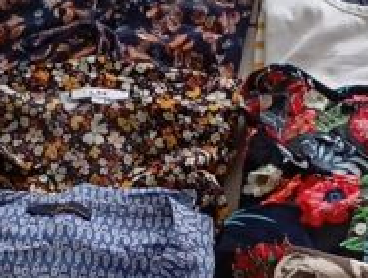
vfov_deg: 10.2
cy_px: 242
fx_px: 1555
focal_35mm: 146
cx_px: 358
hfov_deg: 13.3
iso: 458
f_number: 1.8
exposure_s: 1/33.3
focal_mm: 4.27
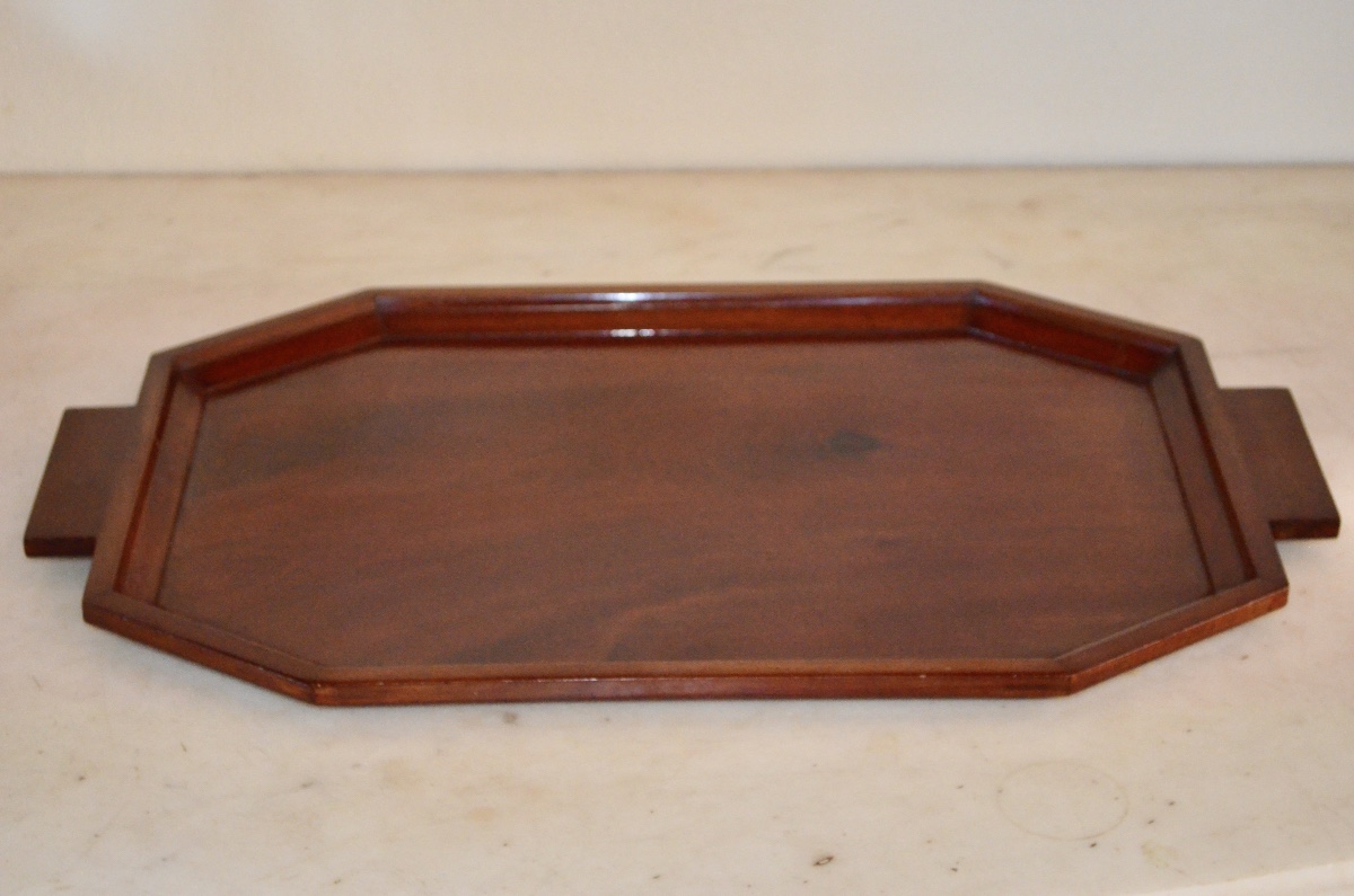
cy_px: 448
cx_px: 677
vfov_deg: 17.4
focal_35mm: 78
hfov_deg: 26.0
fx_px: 2928
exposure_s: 1/60
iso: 2800
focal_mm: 52
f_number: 5.6
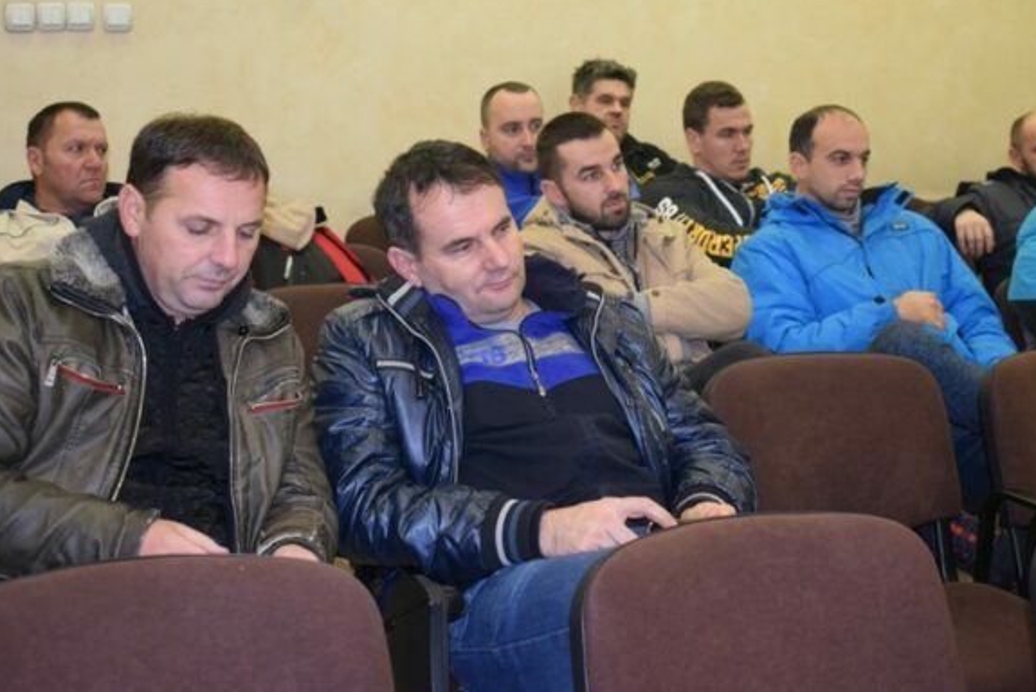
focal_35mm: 65
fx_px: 1863
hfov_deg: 31.1
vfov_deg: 20.9
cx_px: 569
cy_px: 213
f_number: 4.2
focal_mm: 31
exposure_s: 1/60
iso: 1400
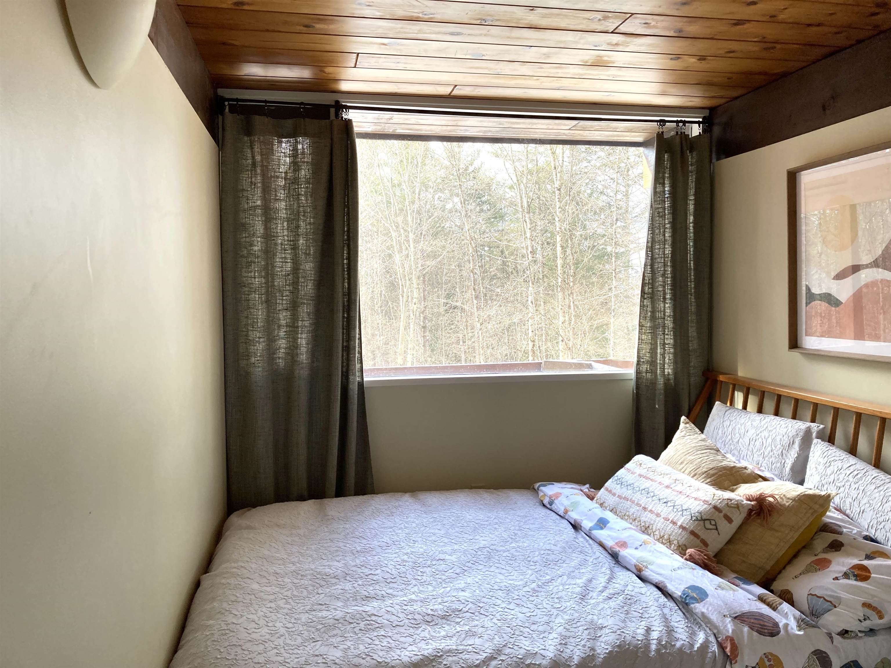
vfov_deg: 49.7
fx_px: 721
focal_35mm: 28
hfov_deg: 63.4
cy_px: 334
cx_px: 446
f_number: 1.8
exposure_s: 1/121
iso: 50
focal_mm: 3.99
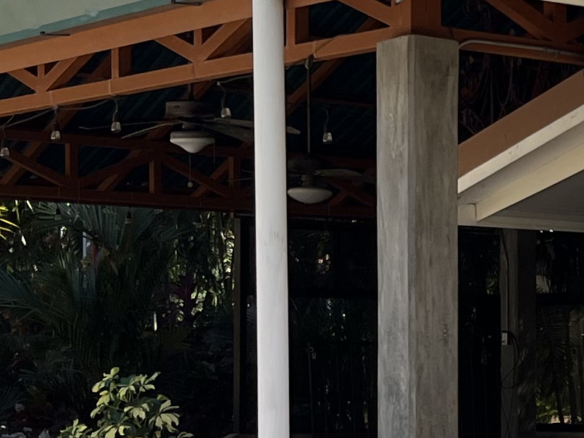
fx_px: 2194
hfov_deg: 14.5
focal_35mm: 130
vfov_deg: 11.3
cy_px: 388
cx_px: 764
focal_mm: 5.1
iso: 50
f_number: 1.6
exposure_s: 1/1294
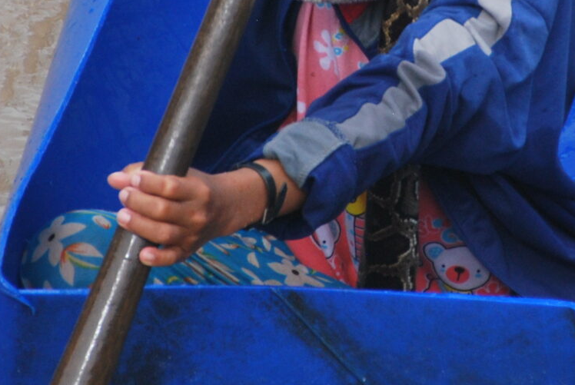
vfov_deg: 1.0
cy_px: -32
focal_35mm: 1386
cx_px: 386
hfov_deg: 1.5
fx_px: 22168
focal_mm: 270
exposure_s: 1/500
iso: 360
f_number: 6.3
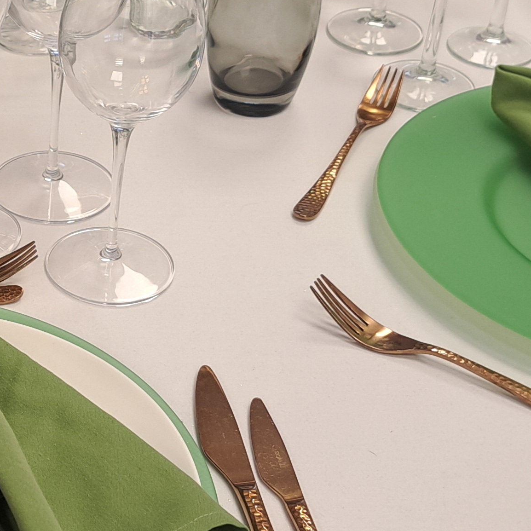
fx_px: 1475
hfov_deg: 19.3
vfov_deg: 20.4
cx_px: -101
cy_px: 248
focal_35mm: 85
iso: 50
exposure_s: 1/50
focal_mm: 5.23
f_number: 1.8
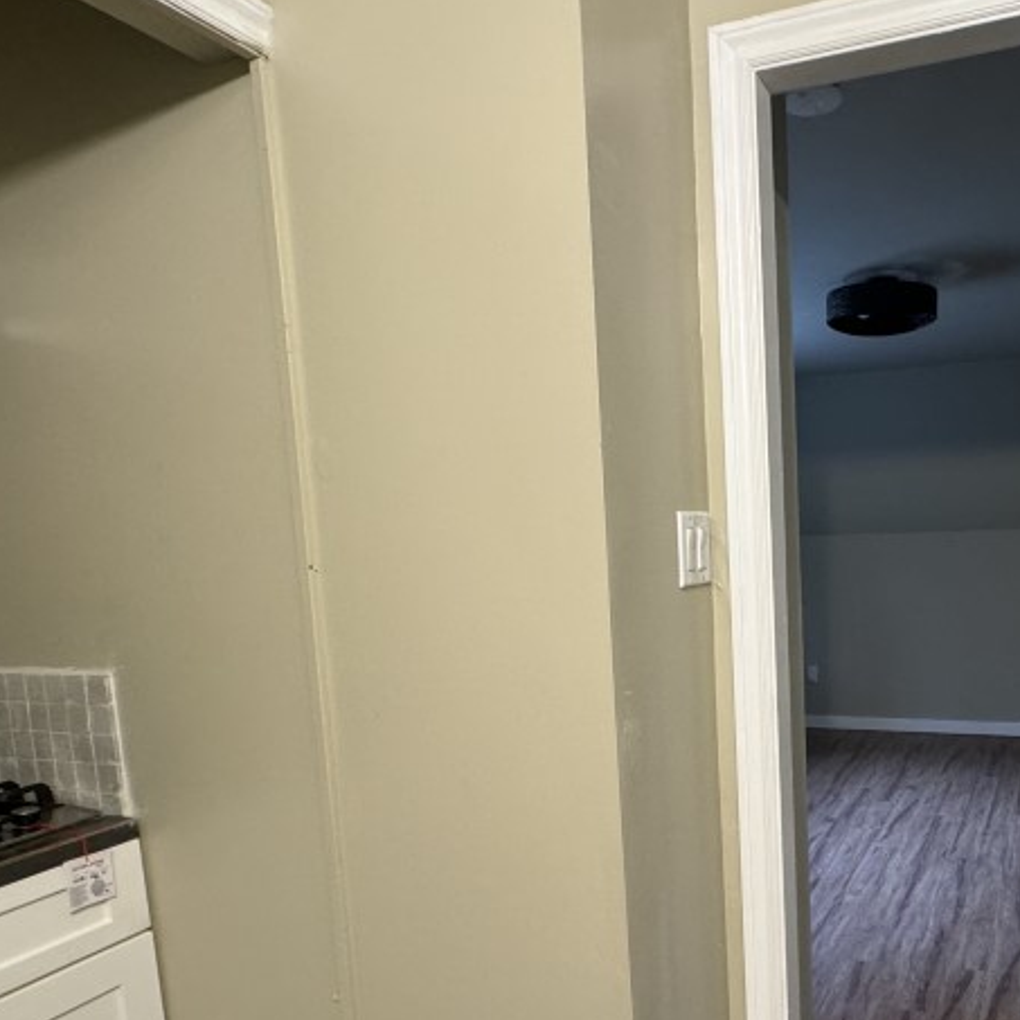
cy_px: 637
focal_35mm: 28
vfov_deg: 56.6
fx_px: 933
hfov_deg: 55.0
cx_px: 743
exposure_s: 1/60
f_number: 2.2
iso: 250
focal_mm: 2.22
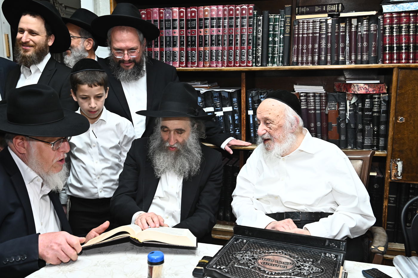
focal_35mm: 38
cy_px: 139
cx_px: 209
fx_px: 441
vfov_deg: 35.0
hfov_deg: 50.7
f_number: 9
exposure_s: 1/200
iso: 2000
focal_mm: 38
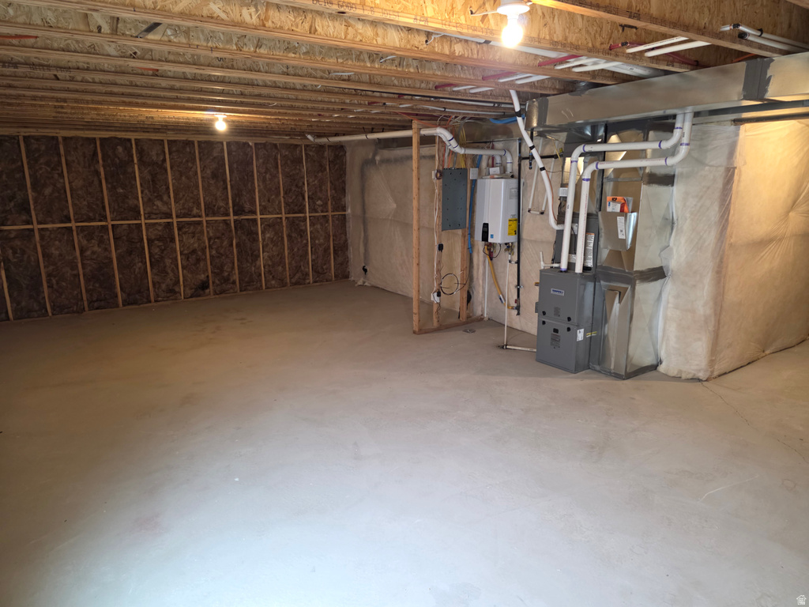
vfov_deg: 58.9
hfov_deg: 73.9
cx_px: 404
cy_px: 304
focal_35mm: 23
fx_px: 538
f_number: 1.7
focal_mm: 6.3
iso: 640
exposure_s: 1/120
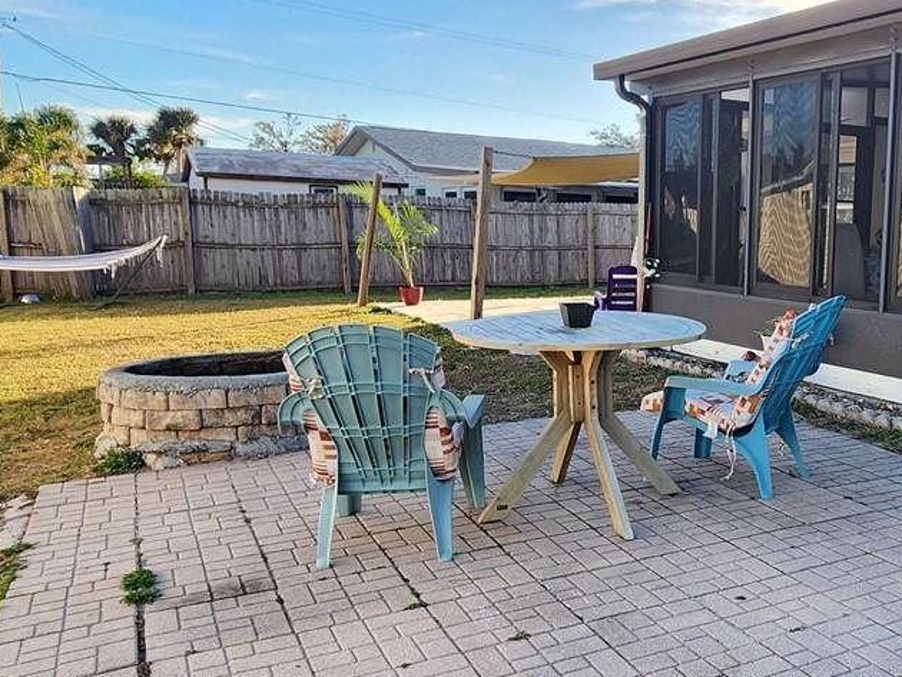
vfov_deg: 42.9
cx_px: 704
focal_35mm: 33
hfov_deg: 52.2
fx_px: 860
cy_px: 385
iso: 50
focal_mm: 2.2
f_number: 2.2
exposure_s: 1/336
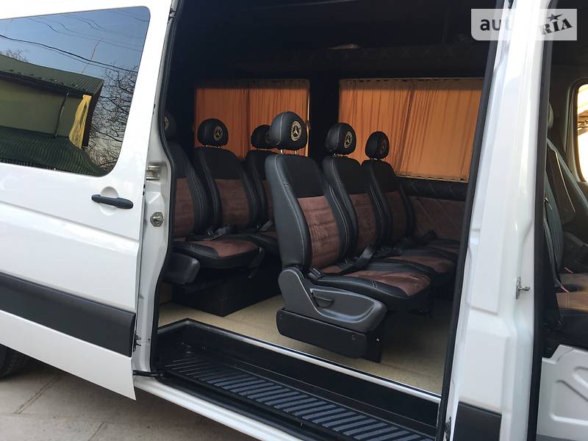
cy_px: 220
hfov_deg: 61.7
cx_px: 294
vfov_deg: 48.2
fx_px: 493
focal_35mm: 29
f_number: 2.2
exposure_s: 1/100
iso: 40
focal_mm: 4.2
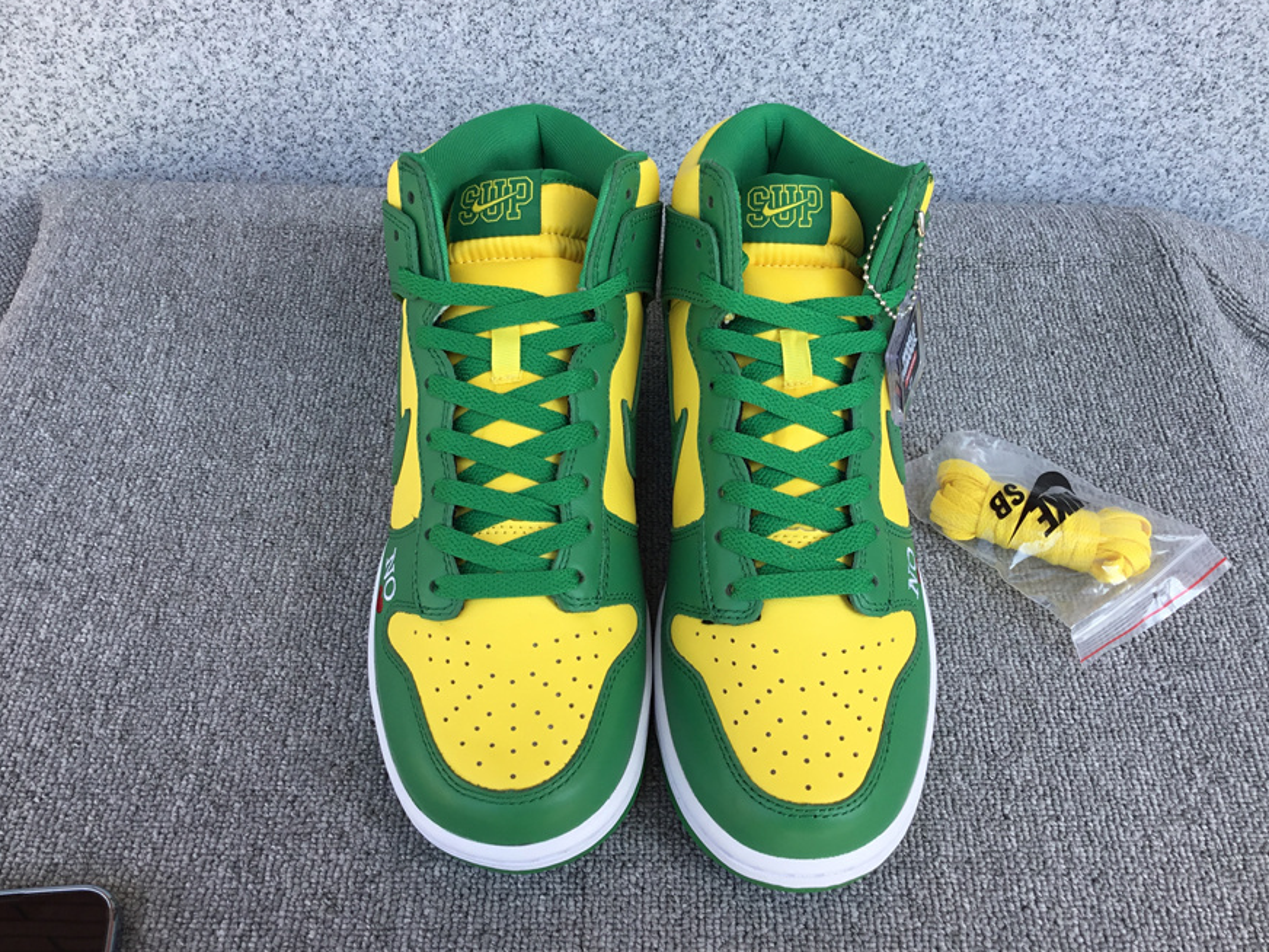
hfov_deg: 56.8
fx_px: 1173
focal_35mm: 32
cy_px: 469
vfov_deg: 44.2
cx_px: 639
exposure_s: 1/256
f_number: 2.4
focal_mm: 3.3
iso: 25
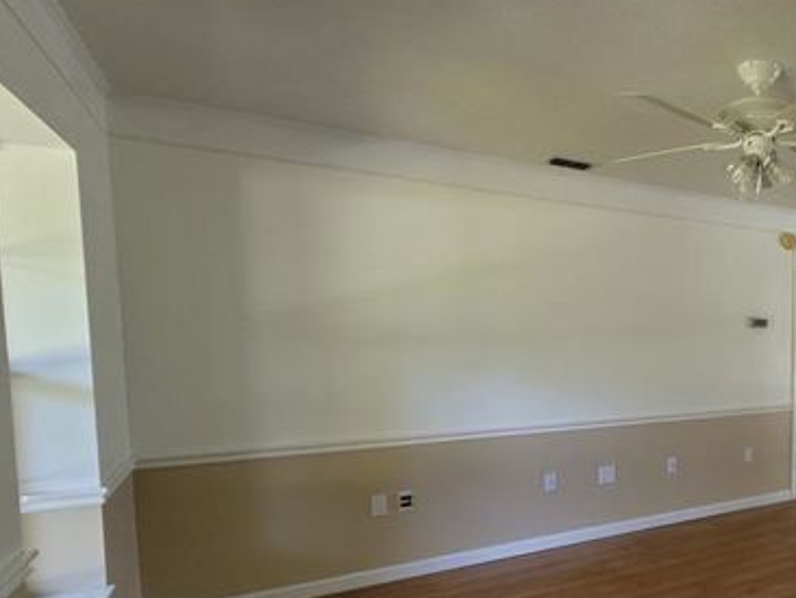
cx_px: 743
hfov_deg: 57.5
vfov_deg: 54.0
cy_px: 391
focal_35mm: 25
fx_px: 575
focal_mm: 2.2
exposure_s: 1/60
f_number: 2.2
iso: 400
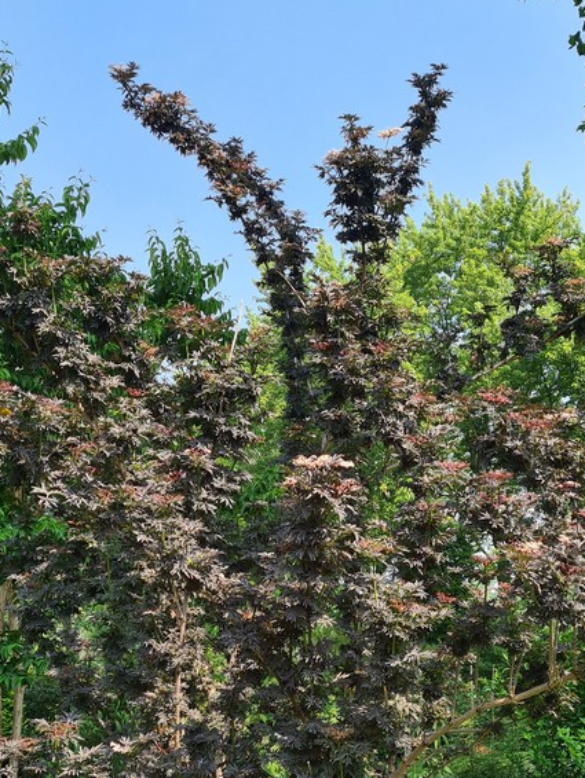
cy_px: 643
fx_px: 1058
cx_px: 295
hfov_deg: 30.9
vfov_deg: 38.6
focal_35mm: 47
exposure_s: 1/928
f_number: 1.8
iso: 50
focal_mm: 5.4
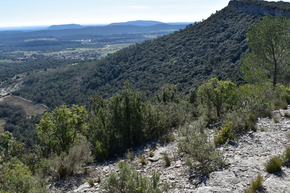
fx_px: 274
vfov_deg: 38.9
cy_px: 85
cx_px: 172
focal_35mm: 34
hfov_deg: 55.4
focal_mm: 18
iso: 400
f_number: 16
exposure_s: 1/320
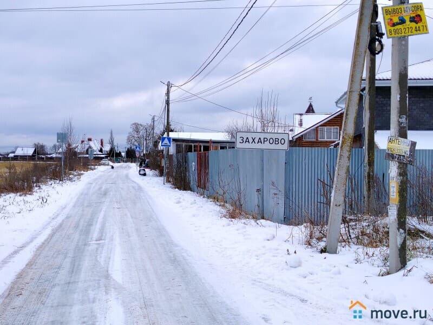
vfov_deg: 30.3
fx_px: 600
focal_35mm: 48
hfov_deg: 39.7
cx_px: 216
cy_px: 162
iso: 100
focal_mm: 5.25
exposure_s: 1/241
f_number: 1.75
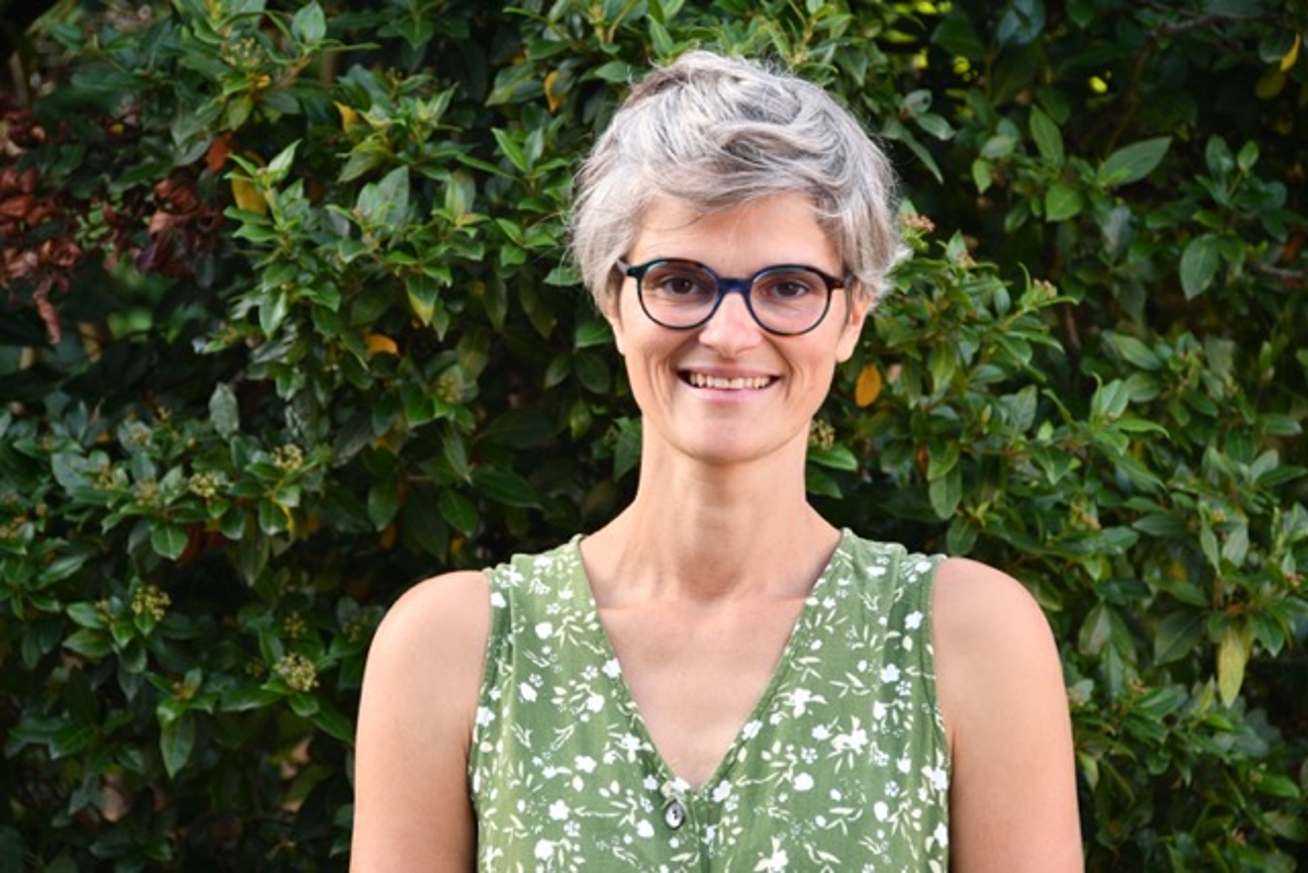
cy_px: 436
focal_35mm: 168
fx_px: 6105
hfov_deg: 12.2
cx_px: 654
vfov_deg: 8.2
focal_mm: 112
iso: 800
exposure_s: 1/200
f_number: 5.3
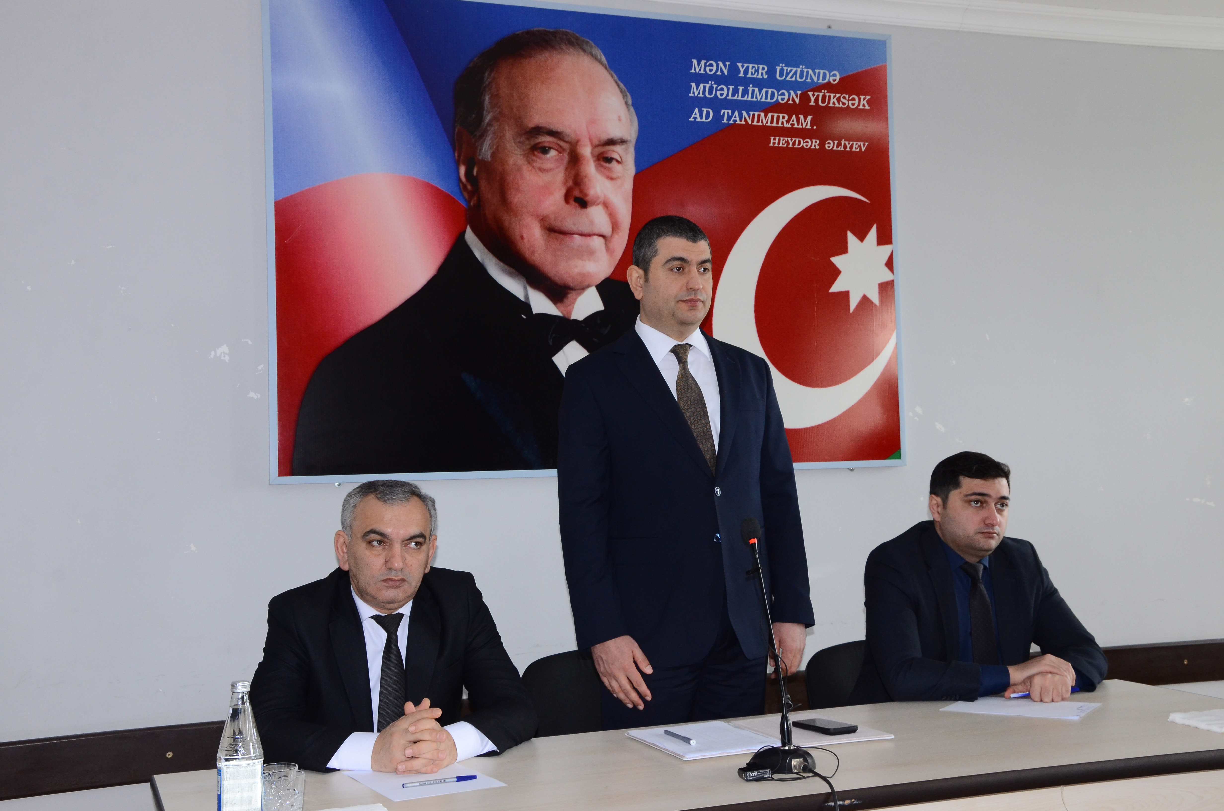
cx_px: 612
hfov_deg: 46.5
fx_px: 1425
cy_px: 406
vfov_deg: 31.8
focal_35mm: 42
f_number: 11
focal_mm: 28
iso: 800
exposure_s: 1/50
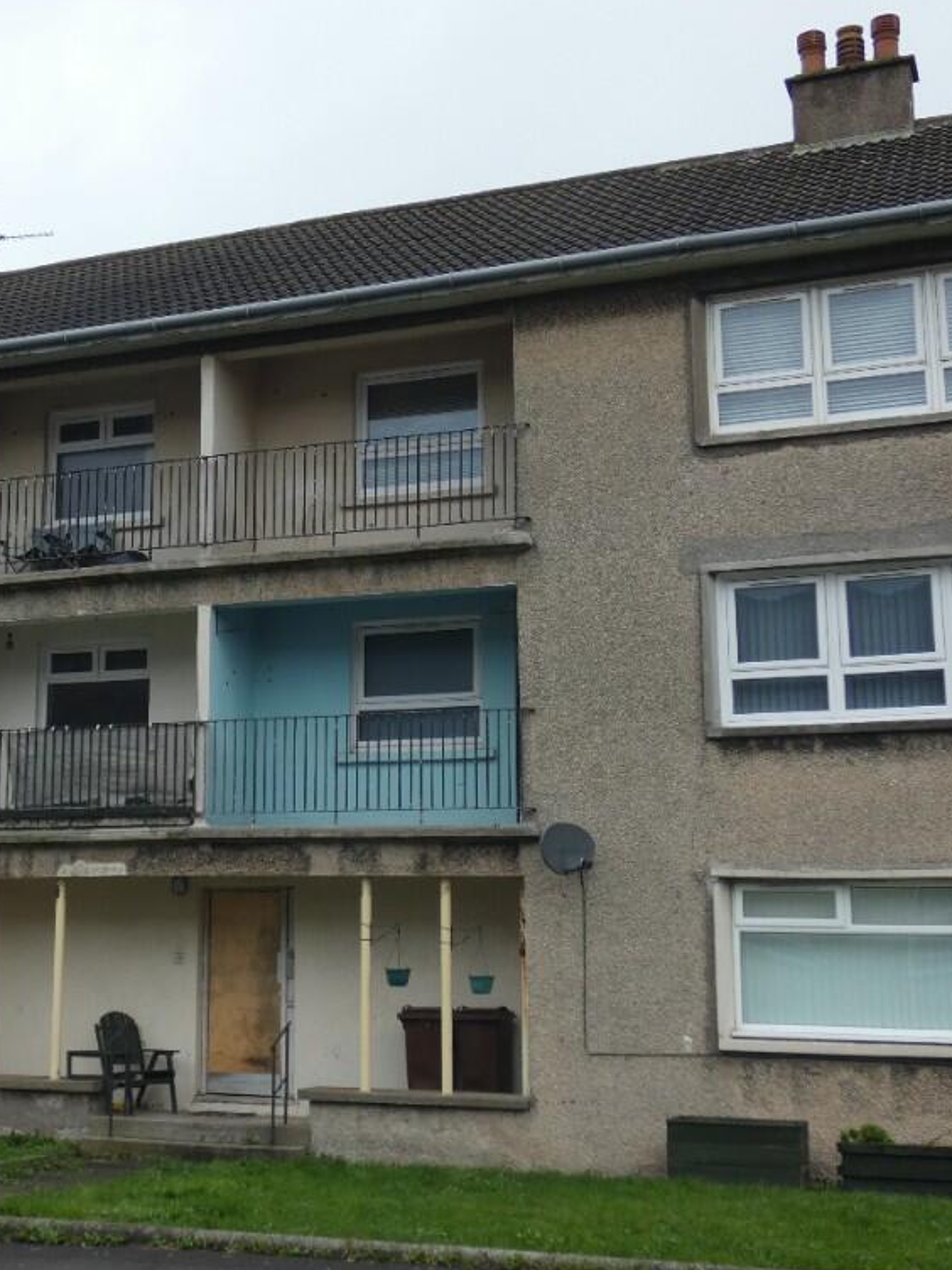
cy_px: 628
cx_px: 192
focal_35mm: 49
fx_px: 1797
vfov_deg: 38.9
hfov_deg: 29.0
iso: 80
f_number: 3.5
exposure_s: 1/80
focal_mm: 6.5
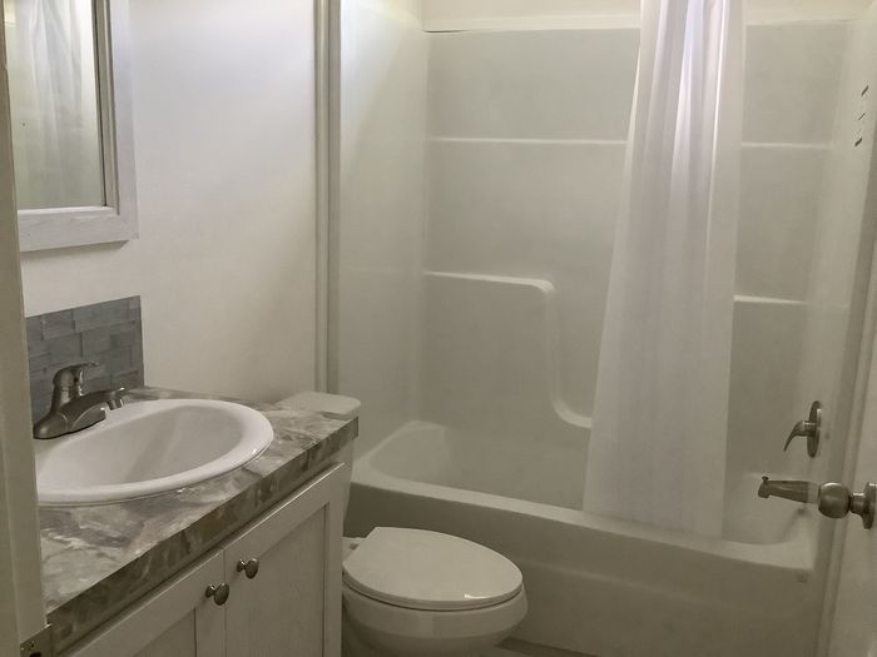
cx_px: 438
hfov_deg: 58.4
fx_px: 785
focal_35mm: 31
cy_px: 328
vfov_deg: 45.4
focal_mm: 3.3
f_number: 2.4
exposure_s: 1/40
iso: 320
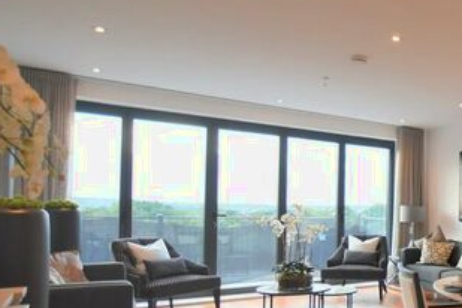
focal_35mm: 34
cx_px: 507
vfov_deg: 38.4
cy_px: 210
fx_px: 436
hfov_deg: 43.4
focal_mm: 10
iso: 800
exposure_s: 1/125
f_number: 3.5
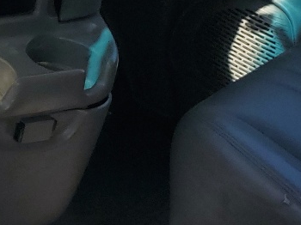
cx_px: -201
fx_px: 1034
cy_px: 164
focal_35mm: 119
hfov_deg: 14.9
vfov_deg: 12.4
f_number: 1.5
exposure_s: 1/1250
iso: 50
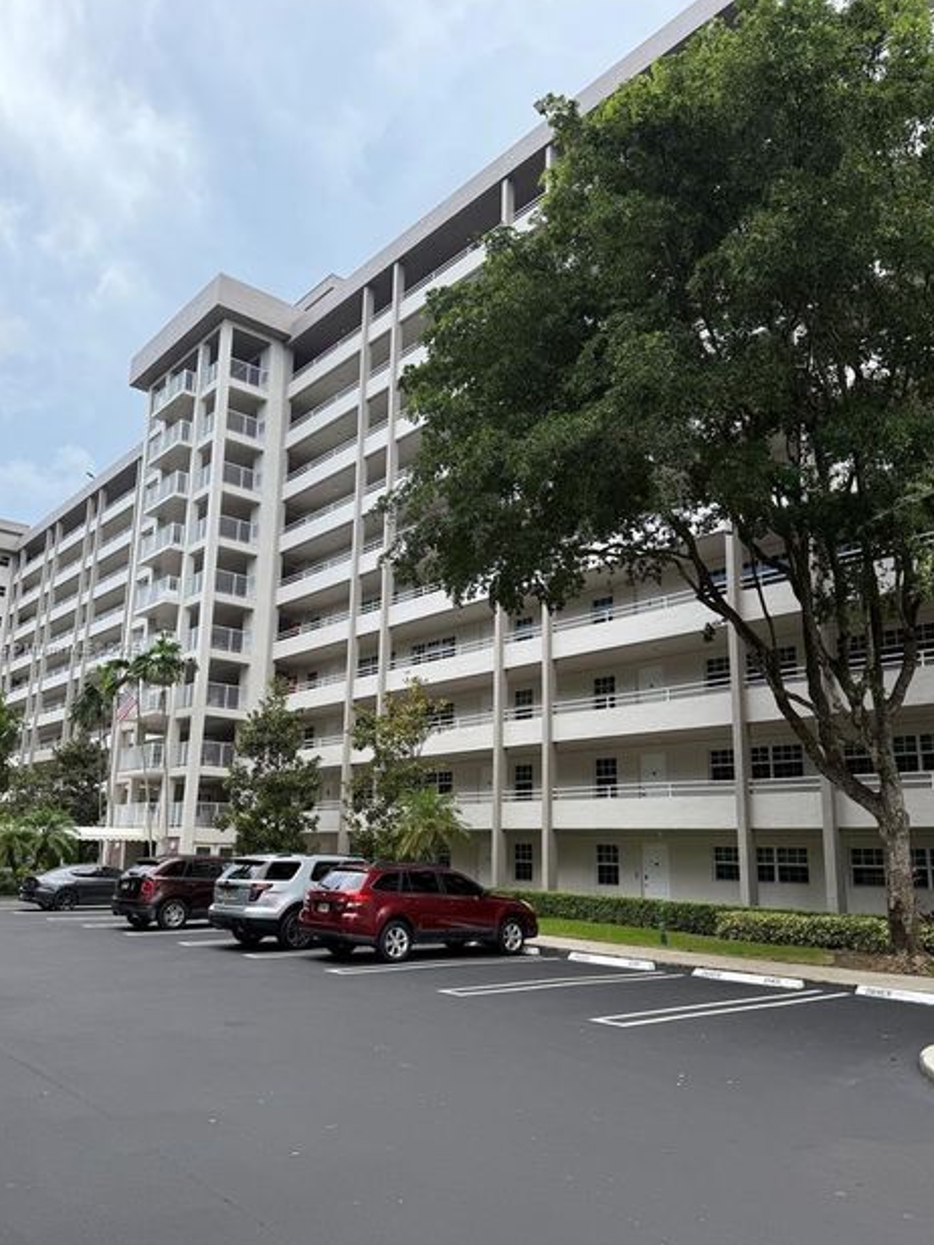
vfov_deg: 67.3
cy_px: 650
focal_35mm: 26
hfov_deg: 53.0
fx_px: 935
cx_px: 439
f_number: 1.78
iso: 100
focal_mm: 6.76
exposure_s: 1/1727
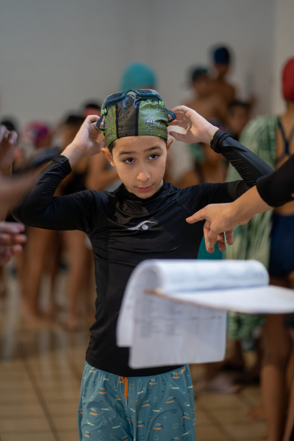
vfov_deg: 23.9
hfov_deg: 16.1
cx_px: 147
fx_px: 1041
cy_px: 220
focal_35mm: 85
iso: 640
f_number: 2
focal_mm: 85
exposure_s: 1/250
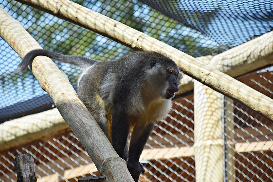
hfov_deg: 9.8
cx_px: 136
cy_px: 91
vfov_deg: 6.5
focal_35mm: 210
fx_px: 1593
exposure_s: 1/1000
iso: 450
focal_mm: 140
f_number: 5.6
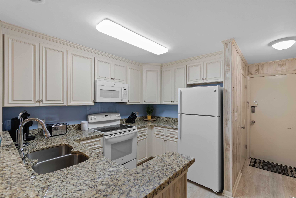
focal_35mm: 15
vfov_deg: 77.3
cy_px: 99
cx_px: 148
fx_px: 123
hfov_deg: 100.4
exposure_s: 1/5
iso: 100
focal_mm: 10
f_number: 4.5
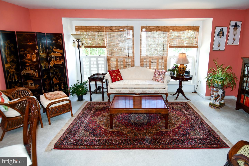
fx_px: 124
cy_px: 83
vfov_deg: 67.4
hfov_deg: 90.0
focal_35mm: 18
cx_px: 124
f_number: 4
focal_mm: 12
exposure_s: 1/60
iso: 450
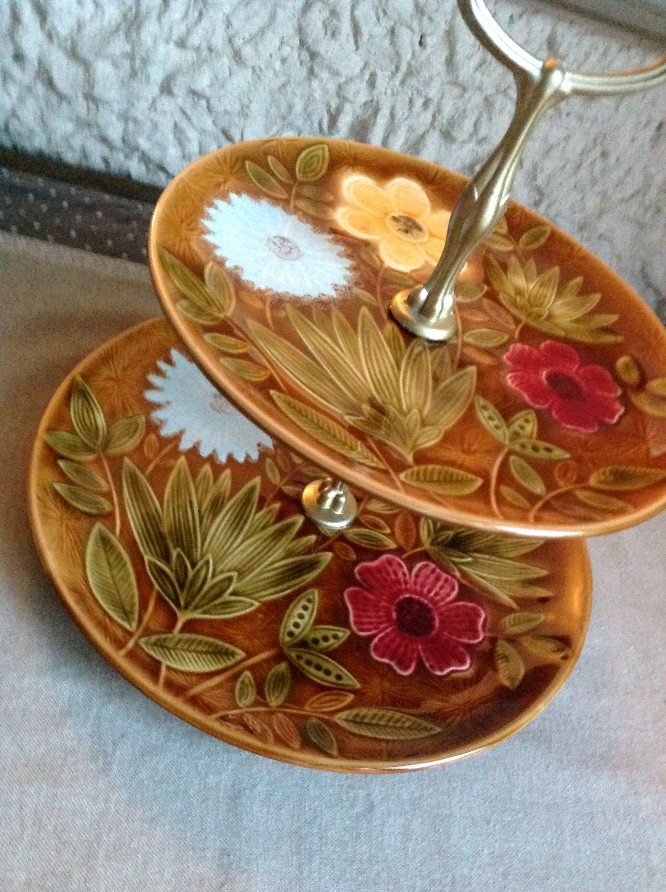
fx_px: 900
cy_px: 446
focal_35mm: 35
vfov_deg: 52.7
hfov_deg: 40.6
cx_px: 333
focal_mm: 4.28
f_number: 2.4
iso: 800
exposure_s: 1/15
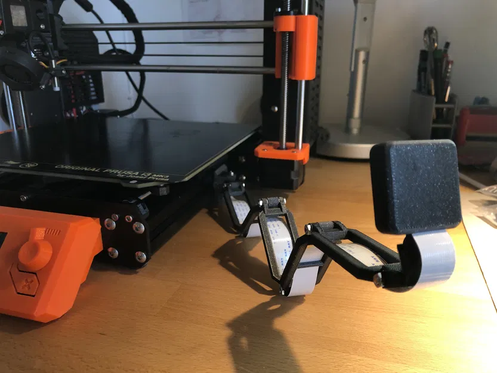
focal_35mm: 28
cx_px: 248
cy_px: 186
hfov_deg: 63.4
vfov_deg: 49.8
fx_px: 402
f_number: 1.8
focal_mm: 4
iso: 40
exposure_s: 1/16
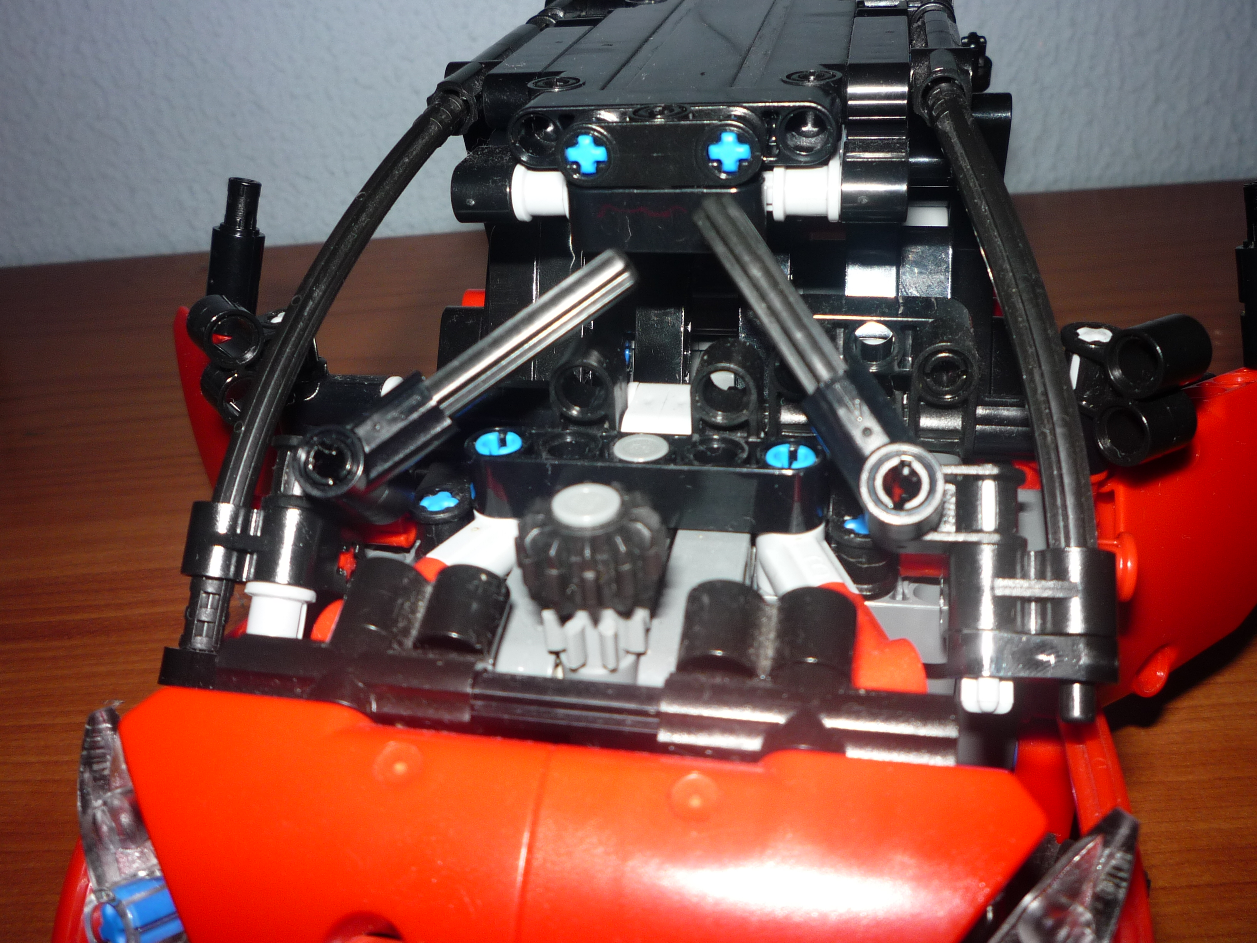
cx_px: 628
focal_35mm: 32
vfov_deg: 44.2
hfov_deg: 56.8
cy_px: 472
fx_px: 1162
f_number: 4
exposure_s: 1/30
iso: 100
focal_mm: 5.2
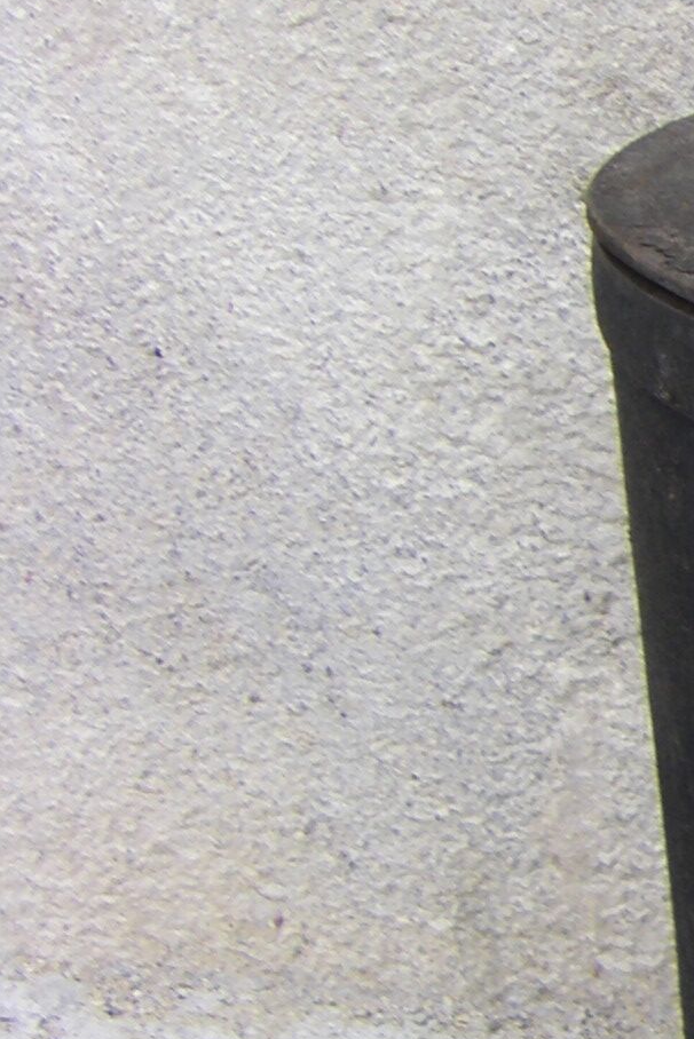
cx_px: 1382
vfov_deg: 14.4
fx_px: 4103
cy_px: 611
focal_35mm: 142
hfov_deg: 9.1
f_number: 3.5
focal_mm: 6.3
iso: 64
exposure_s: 1/160
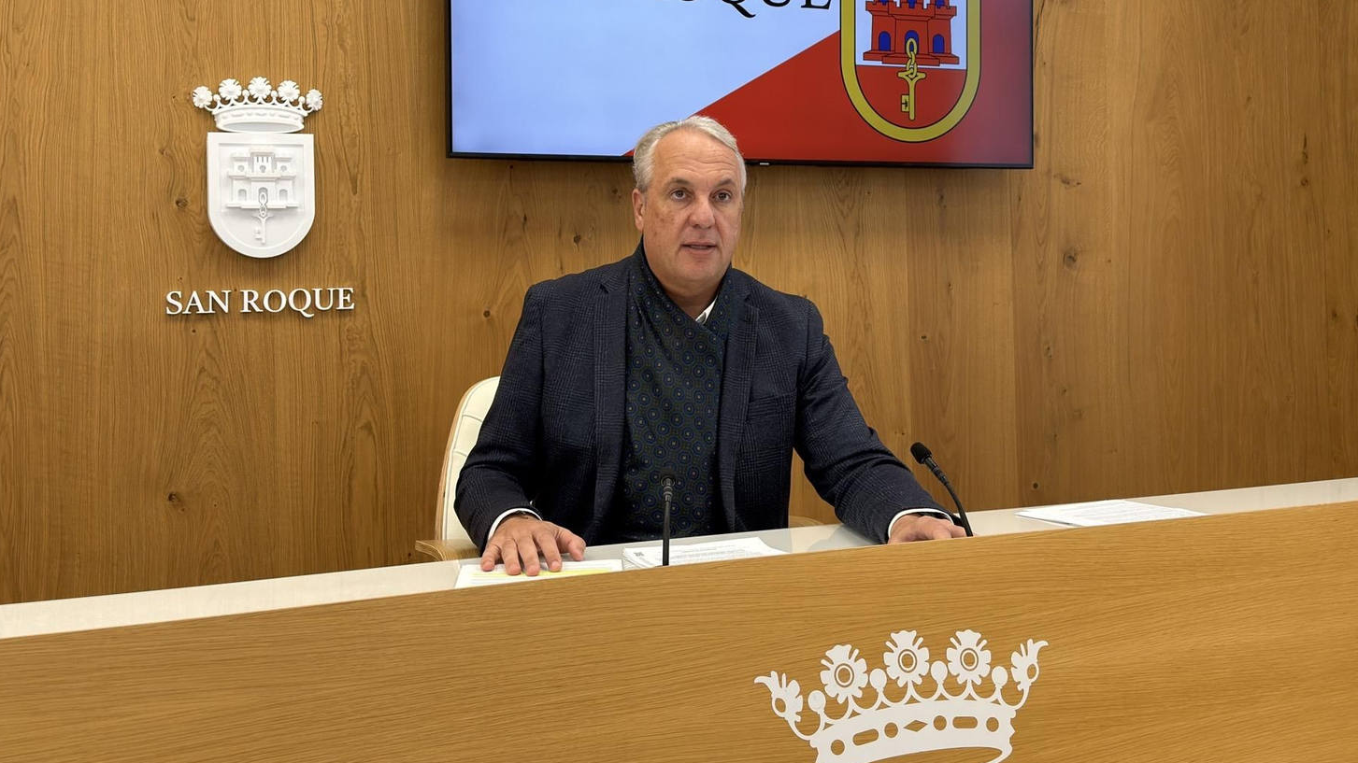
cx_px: 655
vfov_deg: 28.1
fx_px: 1512
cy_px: 239
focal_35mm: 42
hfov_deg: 48.4
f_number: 1.78
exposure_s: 1/100
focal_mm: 6.76
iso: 80
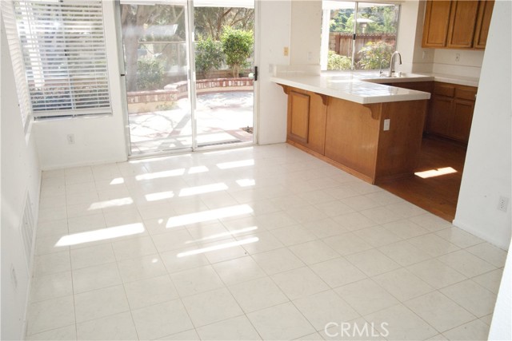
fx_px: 413
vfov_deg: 45.0
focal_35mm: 29
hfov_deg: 63.6
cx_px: 256
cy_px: 170
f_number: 22
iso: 6400
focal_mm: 29
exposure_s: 1/200
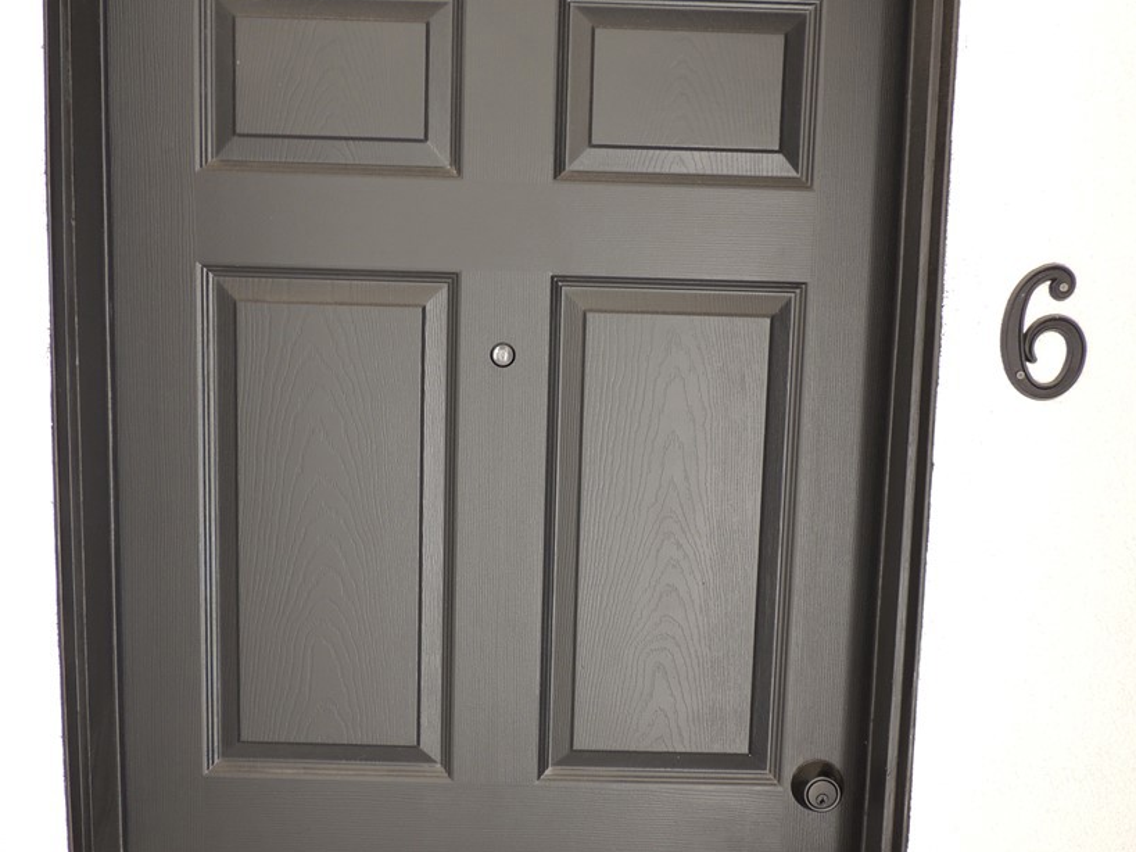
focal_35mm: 30
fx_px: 984
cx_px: 560
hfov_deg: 60.0
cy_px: 434
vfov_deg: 46.8
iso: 100
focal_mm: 4.3
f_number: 3
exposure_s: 1/40
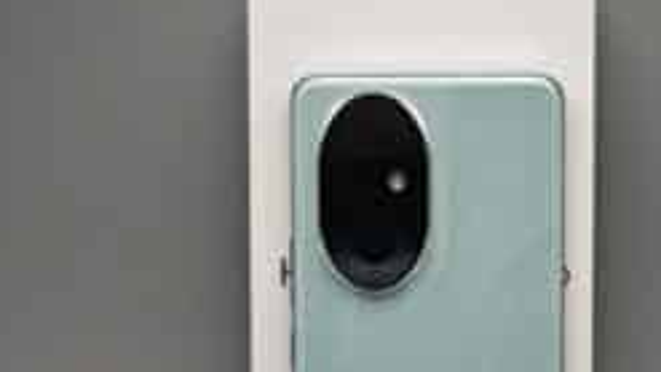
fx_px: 2261
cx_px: 426
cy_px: 320
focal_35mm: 129
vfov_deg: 9.4
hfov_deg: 16.6
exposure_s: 1/167
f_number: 1.8
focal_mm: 12.28
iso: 50
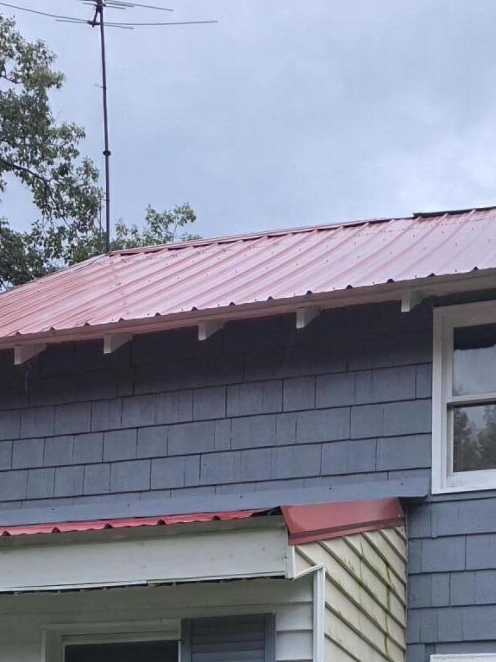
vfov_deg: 28.4
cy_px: 776
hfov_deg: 24.4
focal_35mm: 60
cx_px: 237
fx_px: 1147
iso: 320
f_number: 1.7
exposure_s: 1/120
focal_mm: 6.3
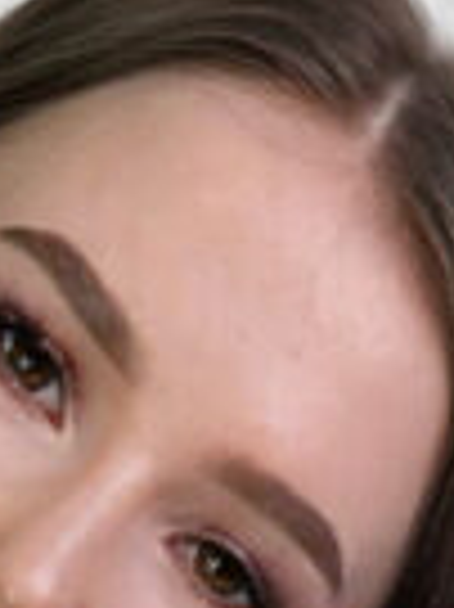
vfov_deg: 8.5
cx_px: -22
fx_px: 3188
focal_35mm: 182
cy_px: 2009
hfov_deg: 8.1
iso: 125
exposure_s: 1/120
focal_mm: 6.76
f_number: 1.78
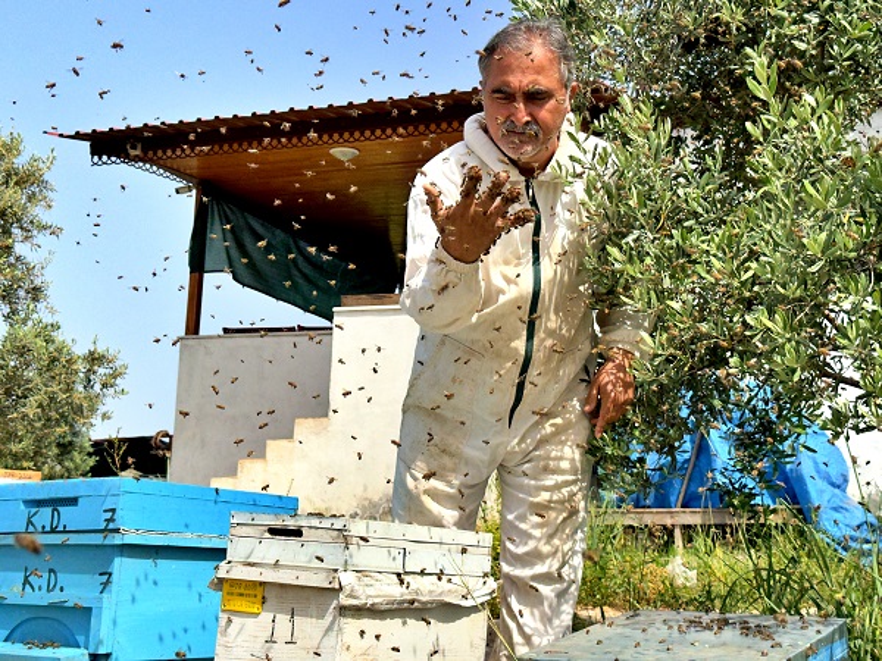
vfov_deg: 30.3
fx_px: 1223
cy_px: 330
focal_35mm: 48
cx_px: 441
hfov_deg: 39.7
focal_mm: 6.76
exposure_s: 1/4975
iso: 64
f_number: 1.78
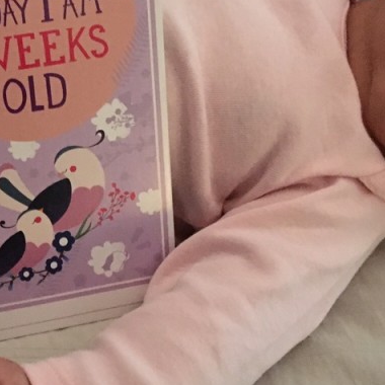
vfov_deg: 24.8
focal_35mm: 69
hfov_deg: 23.5
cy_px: 122
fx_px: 868
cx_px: -34
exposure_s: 1/15
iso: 500
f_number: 2.2
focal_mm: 4.15
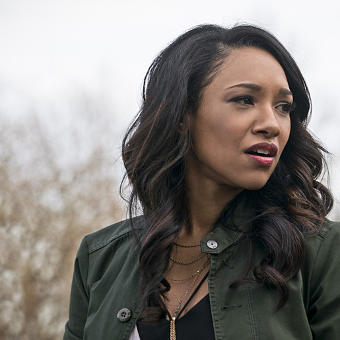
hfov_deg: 10.5
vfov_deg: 10.5
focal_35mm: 166
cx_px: 239
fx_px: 1845
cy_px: 169
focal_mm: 129
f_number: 6.3
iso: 640
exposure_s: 1/320
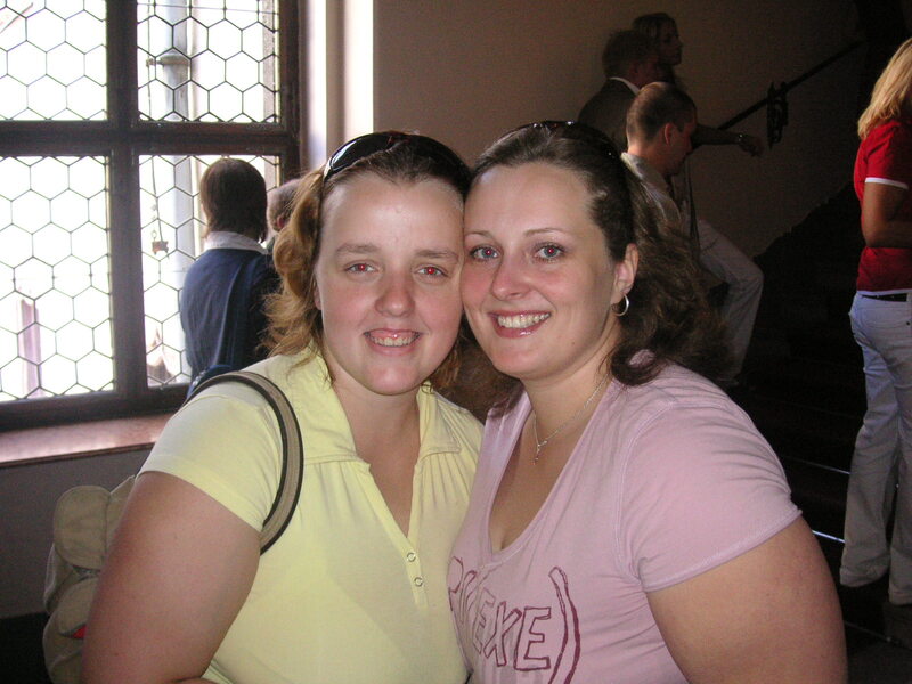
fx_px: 975
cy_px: 342
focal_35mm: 37
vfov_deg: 38.7
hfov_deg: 50.1
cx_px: 456
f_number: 2.8
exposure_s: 1/45
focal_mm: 6.1
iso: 160
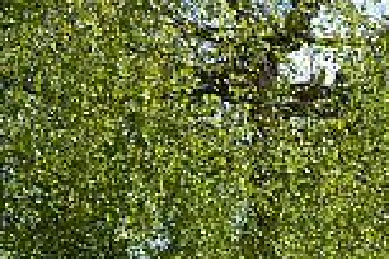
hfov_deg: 11.5
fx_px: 1696
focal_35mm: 157
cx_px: 834
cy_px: 416
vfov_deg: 8.5
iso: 200
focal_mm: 30
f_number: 9
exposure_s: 1/500
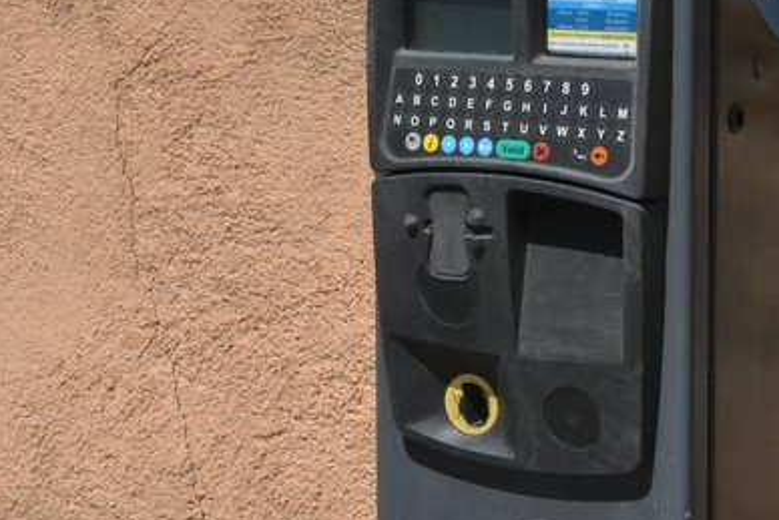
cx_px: 572
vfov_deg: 13.7
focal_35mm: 99
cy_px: 71
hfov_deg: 20.5
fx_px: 2143
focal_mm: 32
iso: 3200
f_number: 20
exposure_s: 1/1600
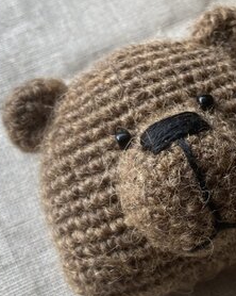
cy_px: 147
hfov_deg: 17.4
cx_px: 284
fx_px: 734
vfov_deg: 22.8
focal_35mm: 84
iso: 20
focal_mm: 3.99
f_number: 1.8
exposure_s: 1/143
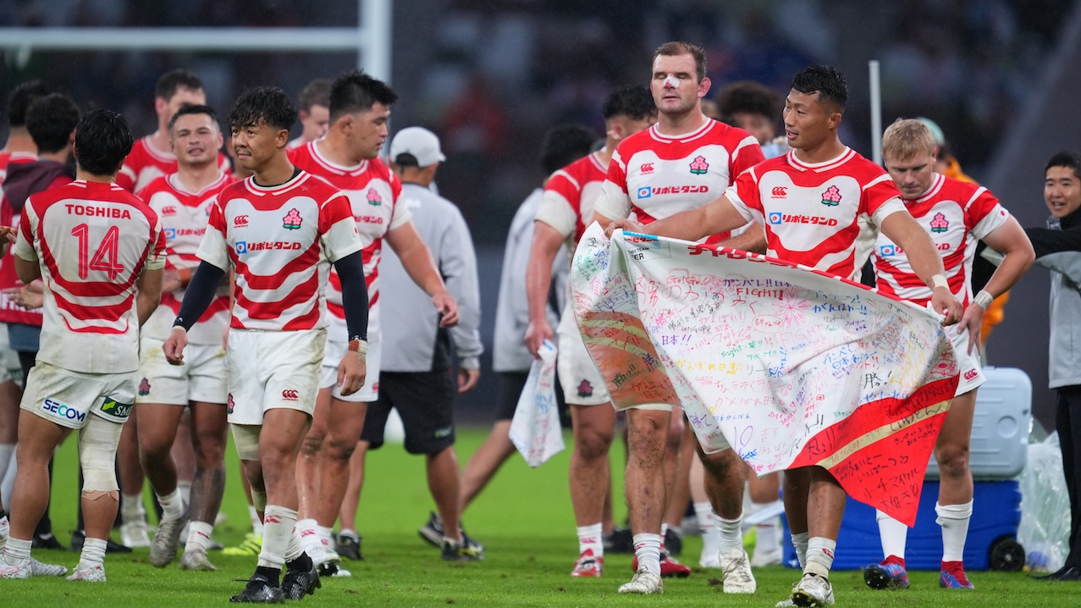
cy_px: 298
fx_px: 16853
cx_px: 541
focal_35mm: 588
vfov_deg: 2.1
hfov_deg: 3.7
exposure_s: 1/500
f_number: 4
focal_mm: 560
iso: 1600
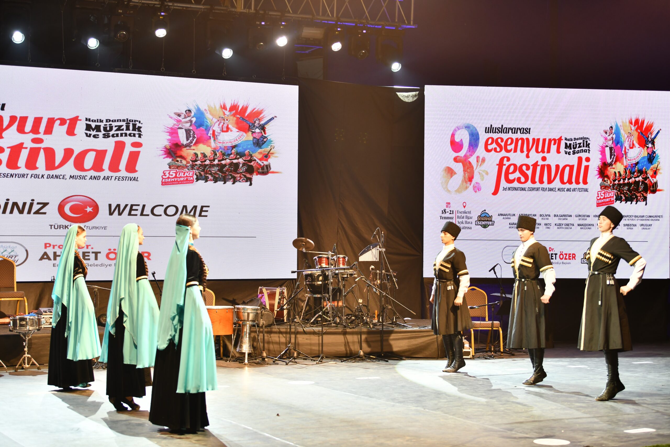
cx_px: 335
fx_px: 1303
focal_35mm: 70
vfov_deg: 19.5
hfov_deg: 28.8
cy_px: 224
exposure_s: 1/100
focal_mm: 70
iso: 500
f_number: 3.5
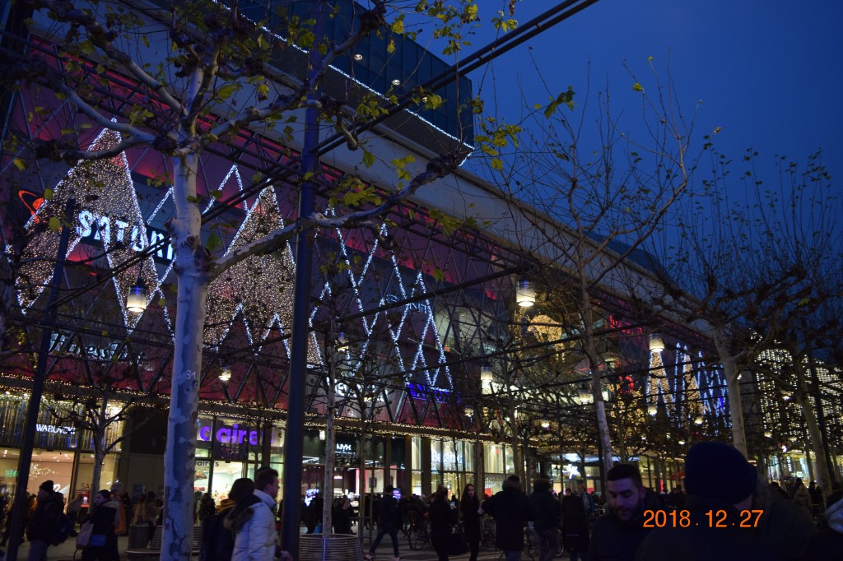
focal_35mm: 27
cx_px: 422
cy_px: 280
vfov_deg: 47.9
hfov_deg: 67.4
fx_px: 632
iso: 800
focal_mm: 18
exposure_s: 1/60
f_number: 4
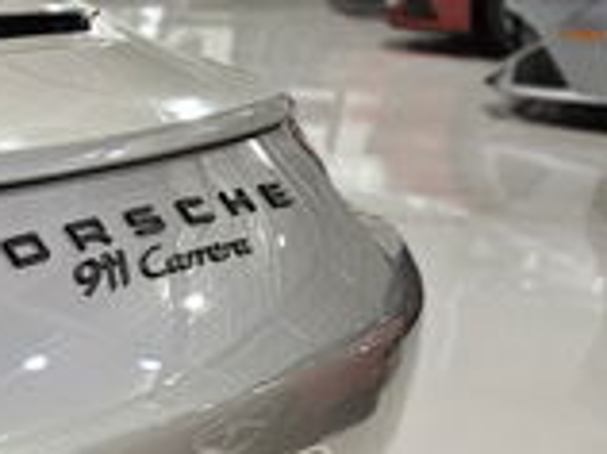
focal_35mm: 112
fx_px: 1961
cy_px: 431
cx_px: -822
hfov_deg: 13.3
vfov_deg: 13.0
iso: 640
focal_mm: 5.4
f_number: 1.8
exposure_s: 1/120
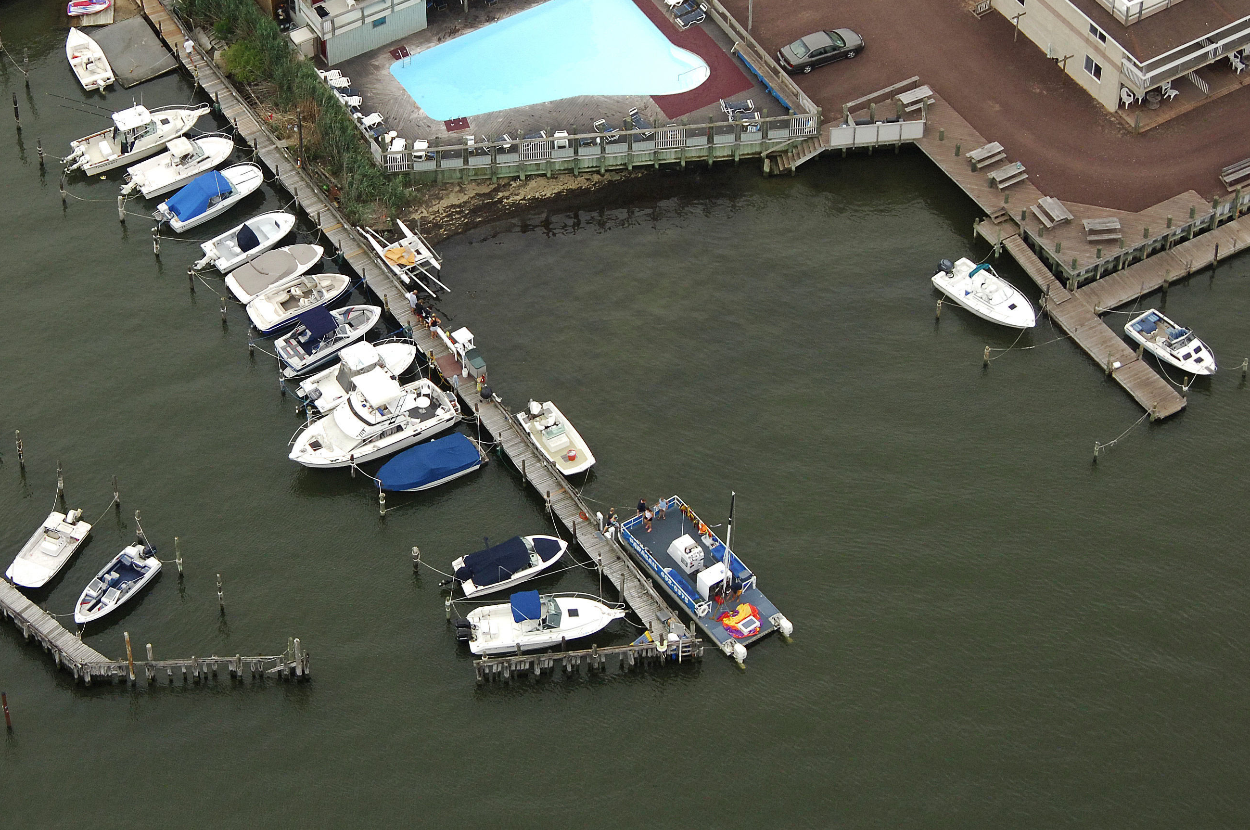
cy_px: 261
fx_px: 3606
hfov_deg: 19.5
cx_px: 272
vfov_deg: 13.1
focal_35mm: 104
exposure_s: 1/1000
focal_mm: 42
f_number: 6.3
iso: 400
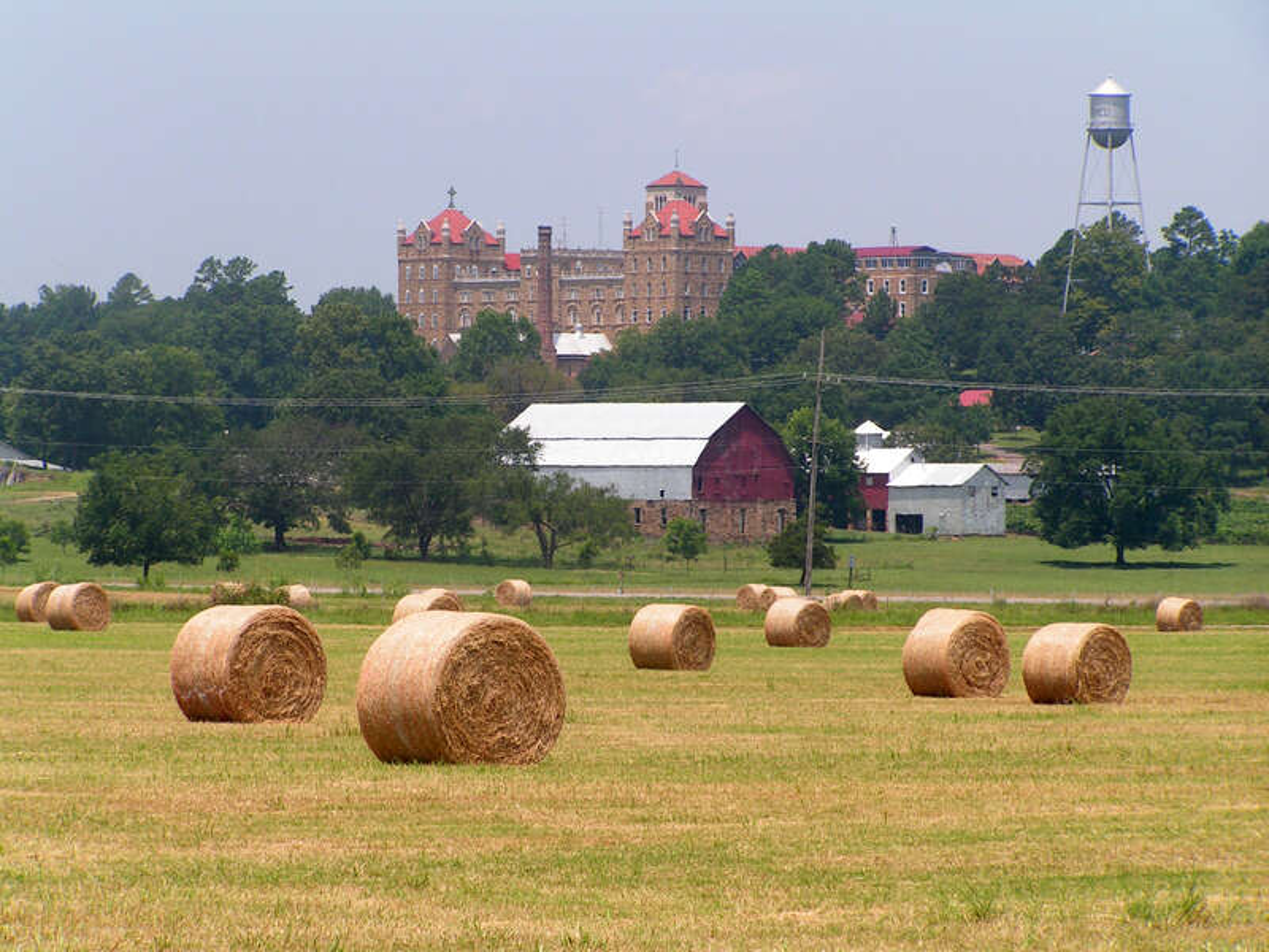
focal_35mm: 209
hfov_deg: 9.5
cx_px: 634
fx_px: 7662
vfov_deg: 7.1
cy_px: 476
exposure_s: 1/400
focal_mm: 34.7
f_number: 5
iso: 50
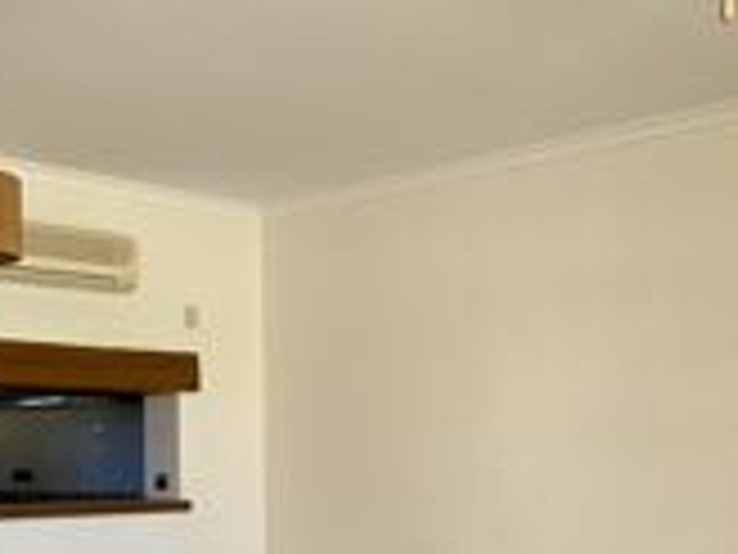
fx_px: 1279
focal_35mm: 60
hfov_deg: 32.2
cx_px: 367
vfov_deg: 23.9
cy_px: 468
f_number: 2.2
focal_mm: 2.22
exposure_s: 1/121
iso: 64
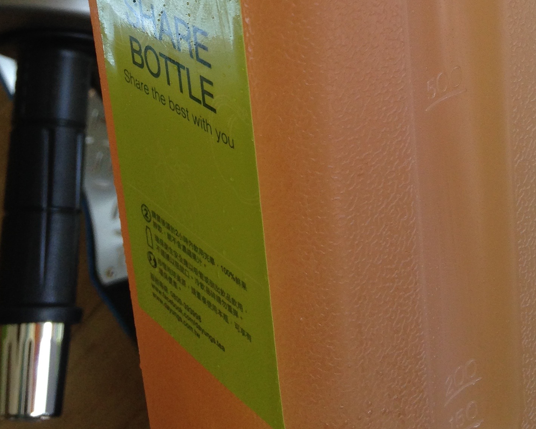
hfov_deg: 25.7
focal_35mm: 74
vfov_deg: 19.3
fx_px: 1174
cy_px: -107
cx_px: 305
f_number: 2.4
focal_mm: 4.12
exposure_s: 1/120
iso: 64
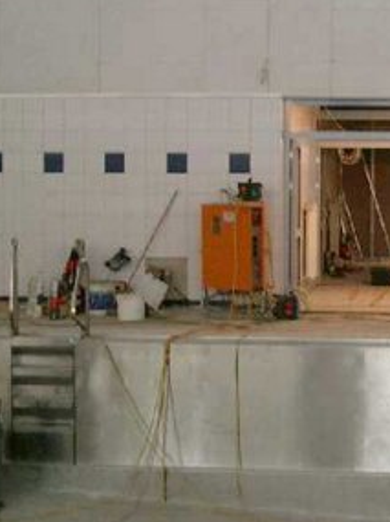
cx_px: 364
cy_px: 247
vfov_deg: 25.0
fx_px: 1174
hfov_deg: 18.5
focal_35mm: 78
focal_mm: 7.6
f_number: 2.6
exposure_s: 1/20
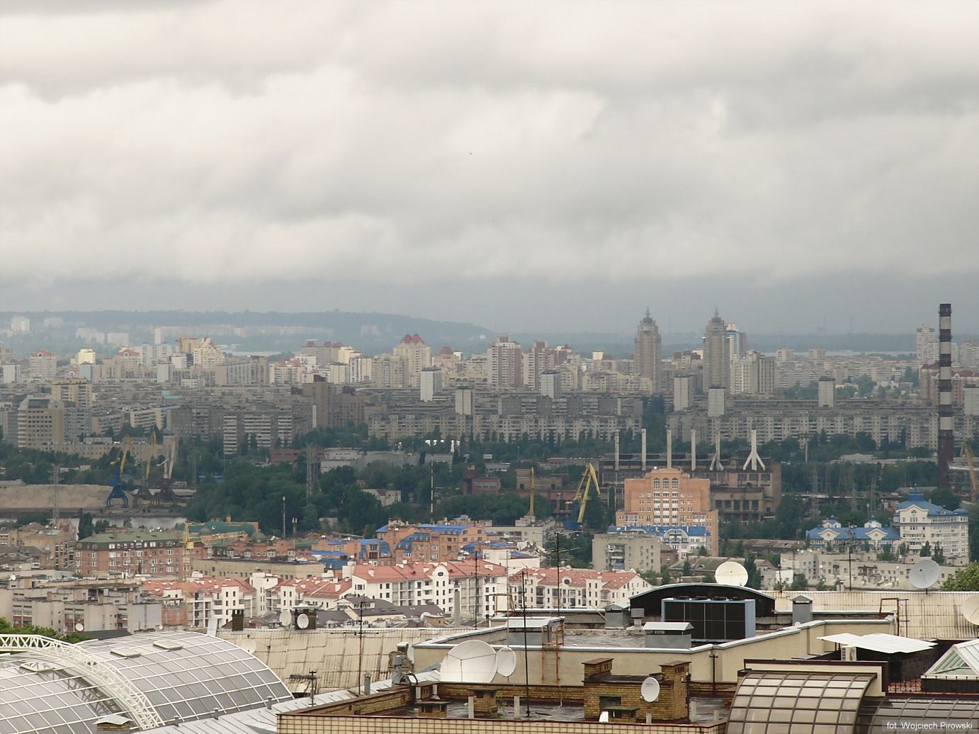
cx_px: 490
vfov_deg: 7.7
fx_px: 5457
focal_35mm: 193
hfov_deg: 10.3
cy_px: 367
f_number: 6.5
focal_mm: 32.1
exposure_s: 1/160
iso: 50
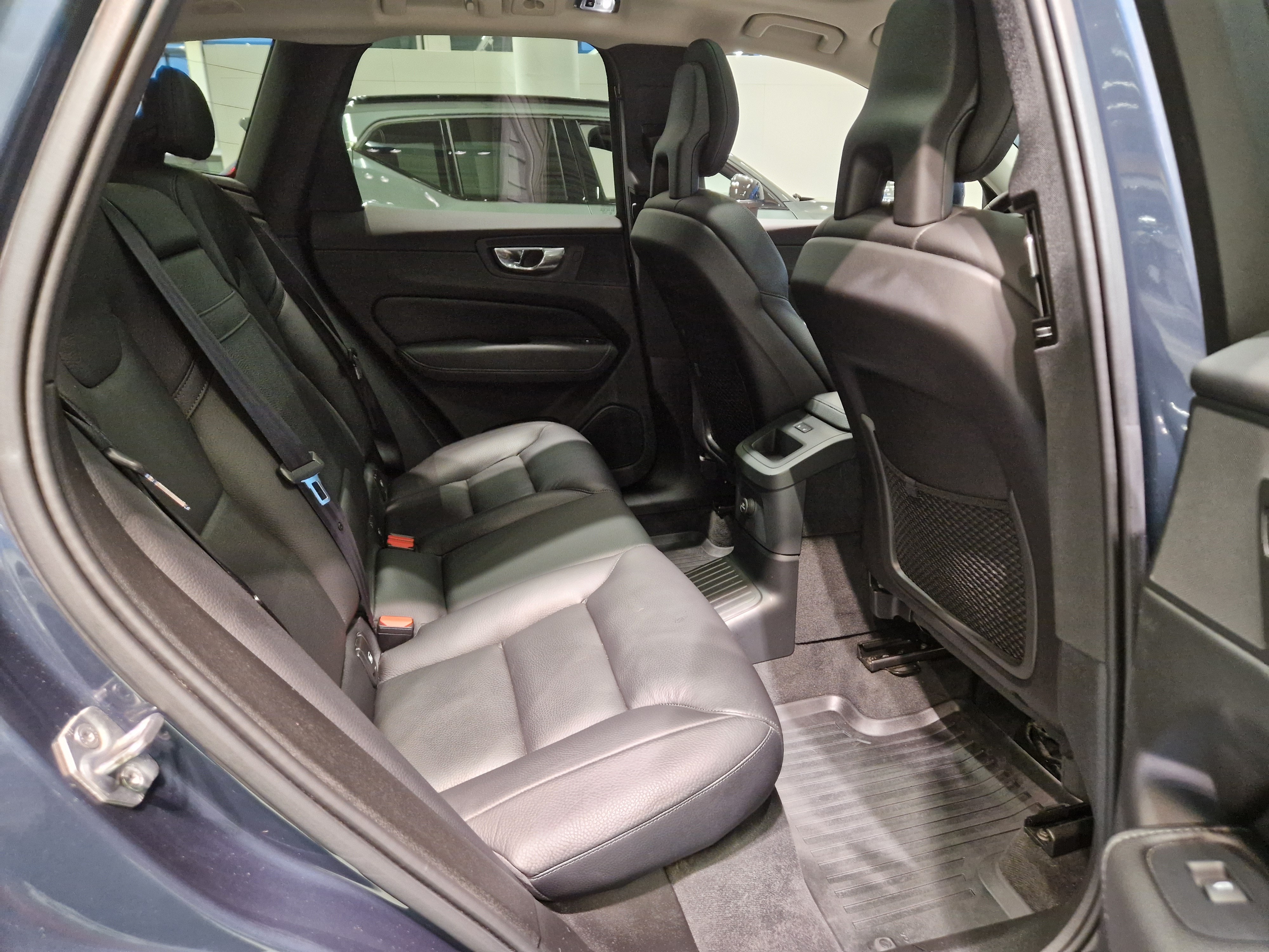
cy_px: 476
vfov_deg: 58.9
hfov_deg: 73.9
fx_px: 843
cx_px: 634
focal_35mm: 23
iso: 800
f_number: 1.8
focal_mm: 5.4
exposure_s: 1/100
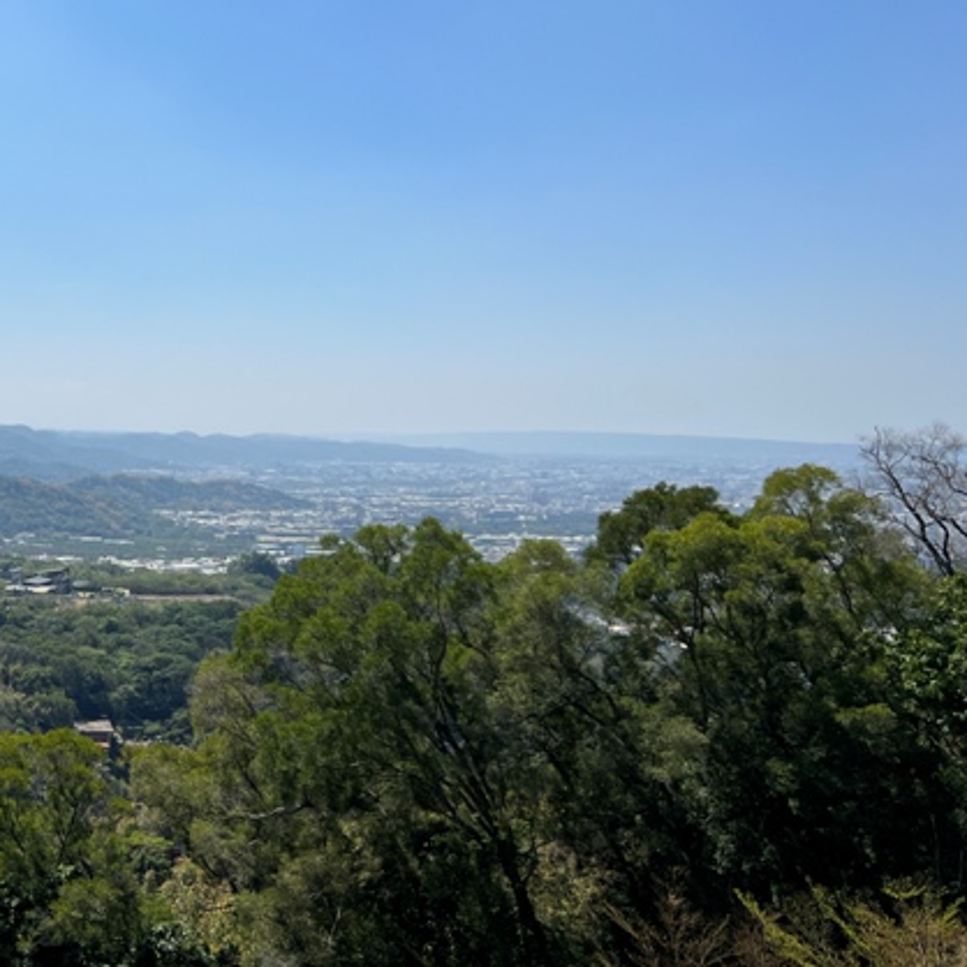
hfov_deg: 35.6
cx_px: 58
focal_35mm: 44
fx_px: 1391
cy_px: 319
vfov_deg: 37.9
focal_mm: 5.7
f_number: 1.5
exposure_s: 1/9434
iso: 50
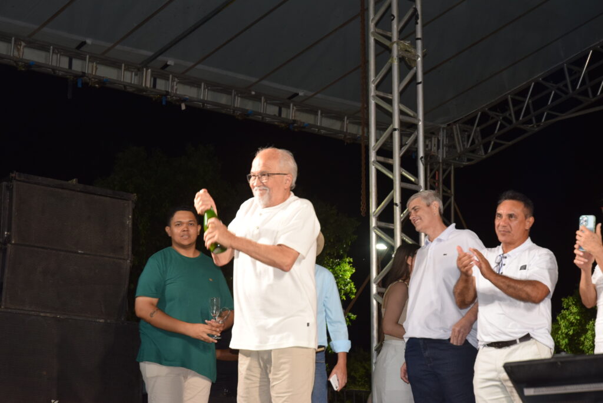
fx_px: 1307
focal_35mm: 78
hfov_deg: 26.0
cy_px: 202
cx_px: 302
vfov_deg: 17.5
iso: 800
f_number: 5
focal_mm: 52
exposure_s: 1/100
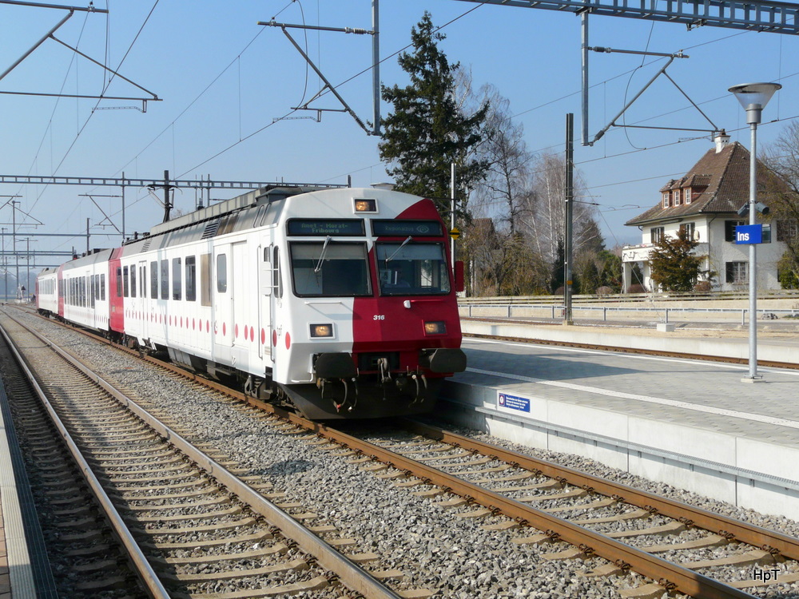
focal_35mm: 45
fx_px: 1039
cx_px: 400
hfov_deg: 42.1
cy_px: 300
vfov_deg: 32.2
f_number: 6.3
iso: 100
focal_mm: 7.4
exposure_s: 1/500
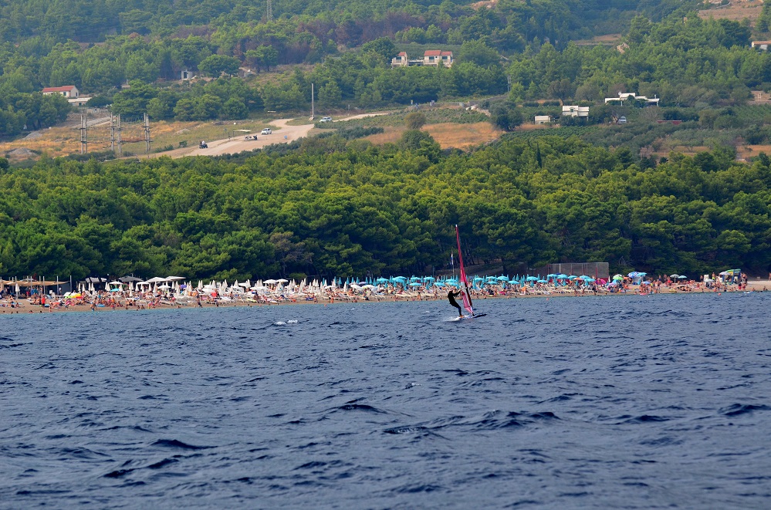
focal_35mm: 174
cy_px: 255
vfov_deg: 7.8
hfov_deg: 11.8
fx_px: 3718
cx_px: 386
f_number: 5.6
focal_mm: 116
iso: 400
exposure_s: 1/1250
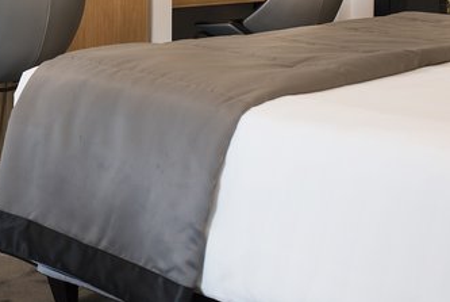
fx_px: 1051
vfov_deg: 15.7
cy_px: -56
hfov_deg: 22.7
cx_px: -53
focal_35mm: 84
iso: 100
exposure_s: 1/5
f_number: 8
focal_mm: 35
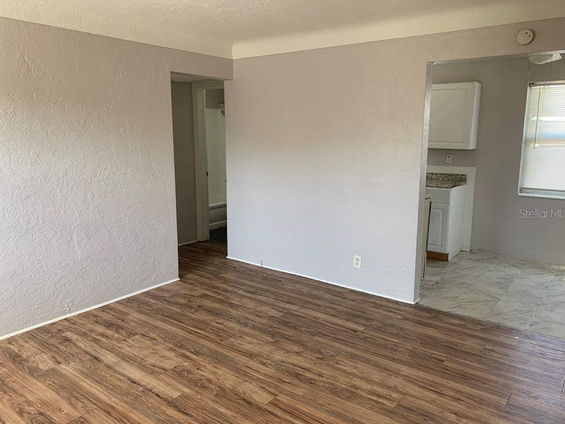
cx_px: 280
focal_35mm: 27
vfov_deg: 51.4
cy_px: 213
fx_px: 441
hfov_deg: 65.3
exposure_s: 1/121
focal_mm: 4.25
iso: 100
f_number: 1.8
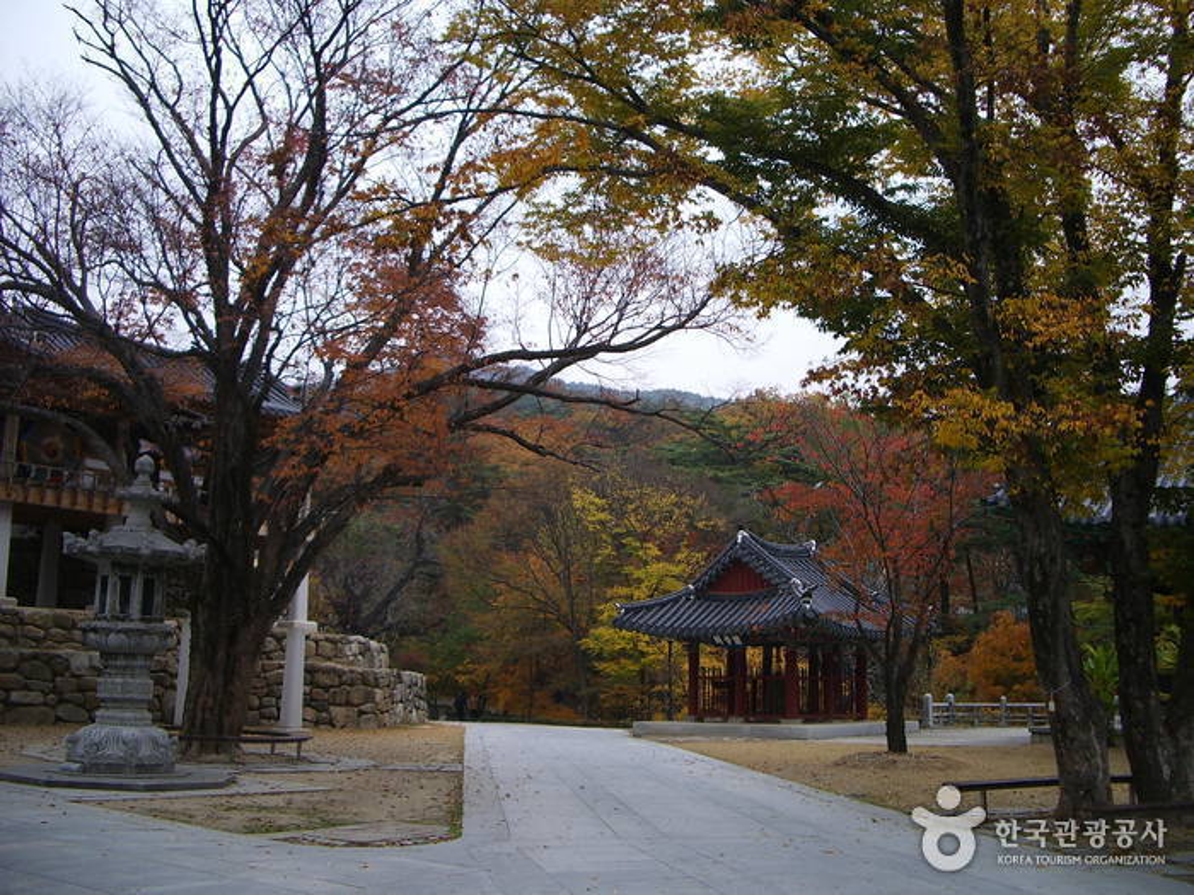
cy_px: 448
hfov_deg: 52.6
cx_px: 597
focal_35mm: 35
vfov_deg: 40.7
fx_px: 1207
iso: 50
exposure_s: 1/125
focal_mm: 5.8
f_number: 2.6
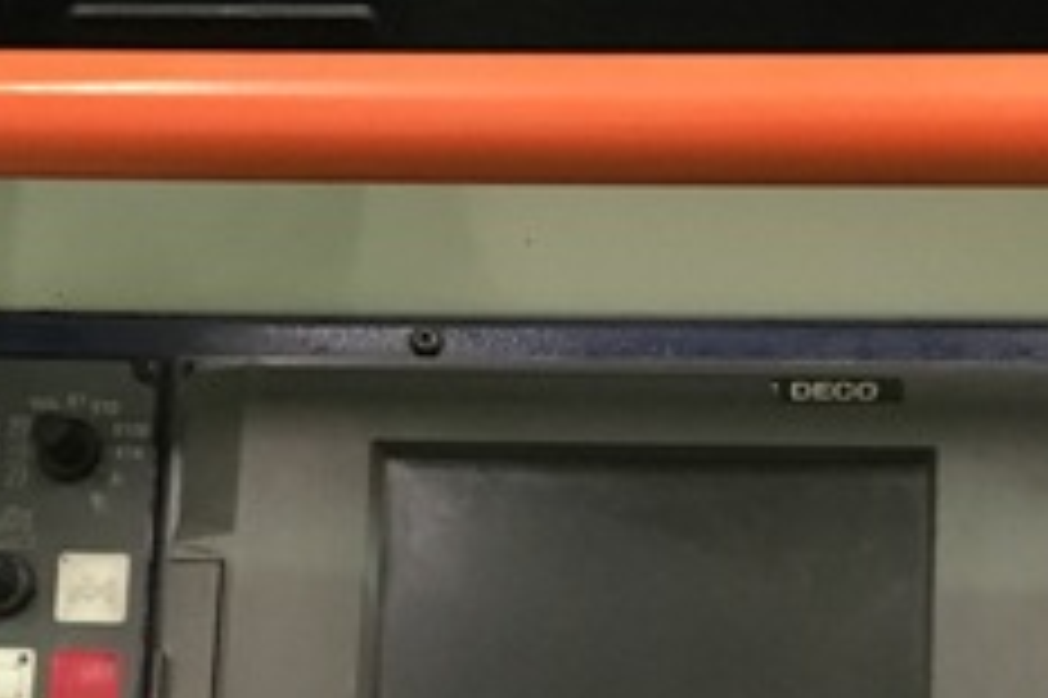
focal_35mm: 83
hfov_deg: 24.3
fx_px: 2414
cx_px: 729
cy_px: 896
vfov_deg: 15.7
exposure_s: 1/17
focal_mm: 4.15
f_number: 2.2
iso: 320
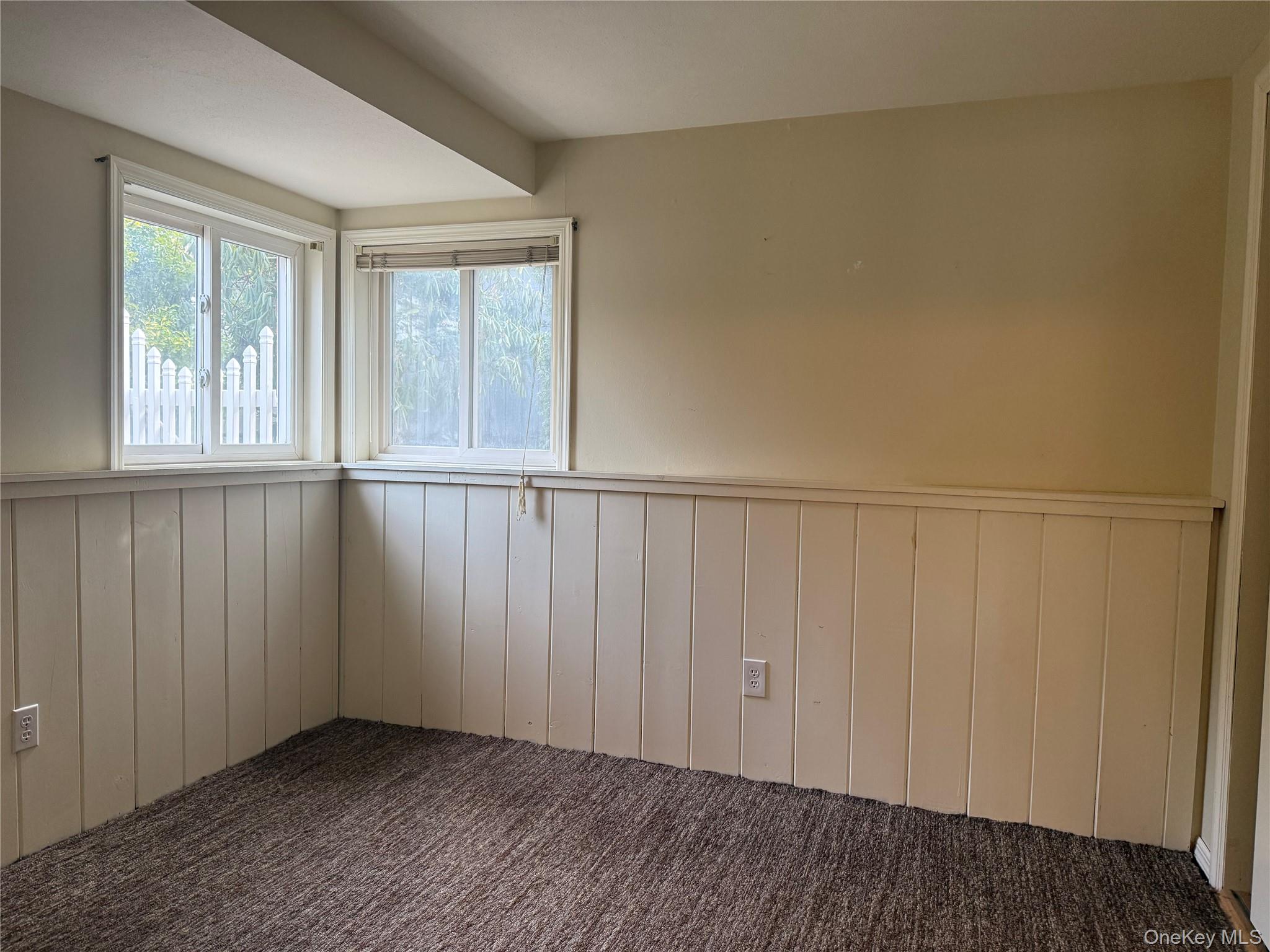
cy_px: 476
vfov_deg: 56.8
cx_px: 635
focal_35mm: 24
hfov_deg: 71.6
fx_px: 881
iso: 250
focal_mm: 6.76
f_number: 1.78
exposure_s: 1/120
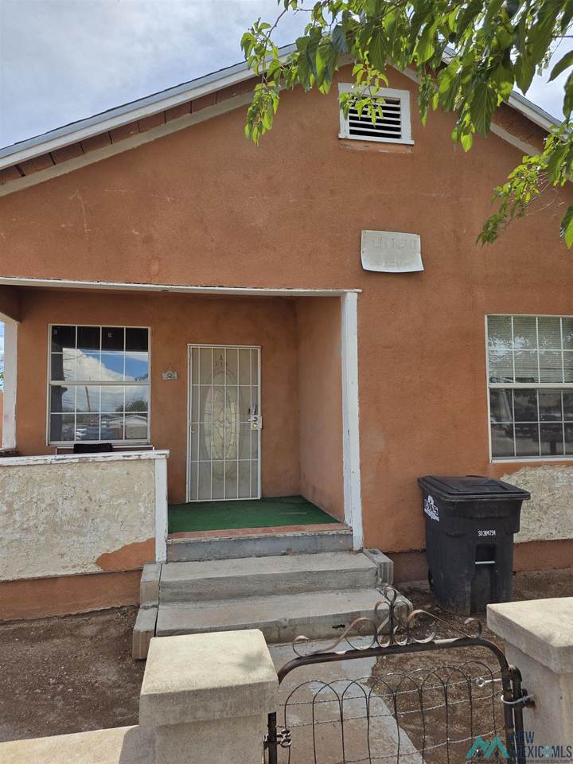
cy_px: 382
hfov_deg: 58.9
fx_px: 508
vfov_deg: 73.9
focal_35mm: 23
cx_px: 286
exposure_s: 1/4766
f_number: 1.7
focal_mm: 6.25
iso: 80
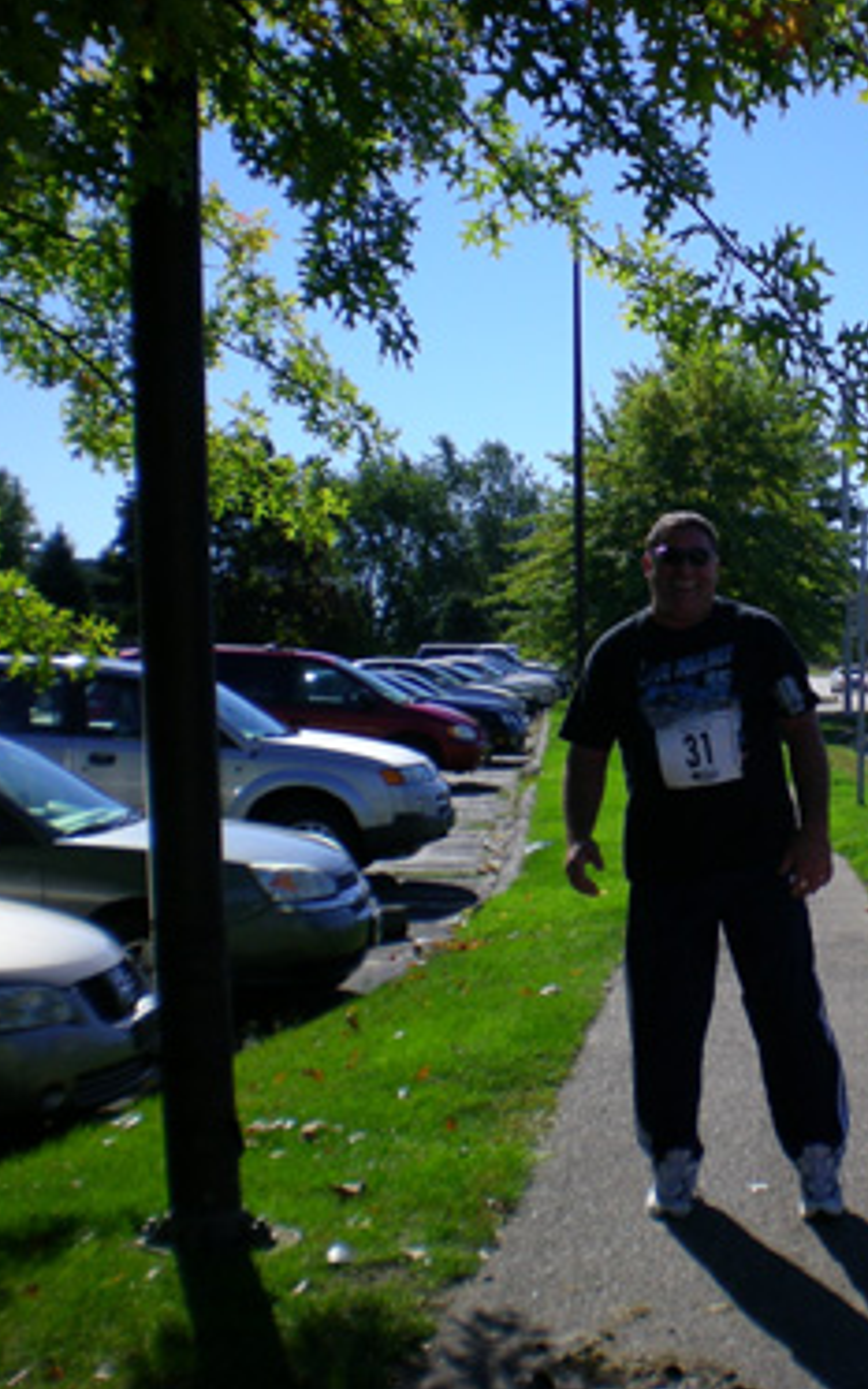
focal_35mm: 54
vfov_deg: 37.5
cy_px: 694
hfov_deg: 23.1
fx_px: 2045
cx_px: 842
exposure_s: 1/434
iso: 50
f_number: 4.6
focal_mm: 6.3
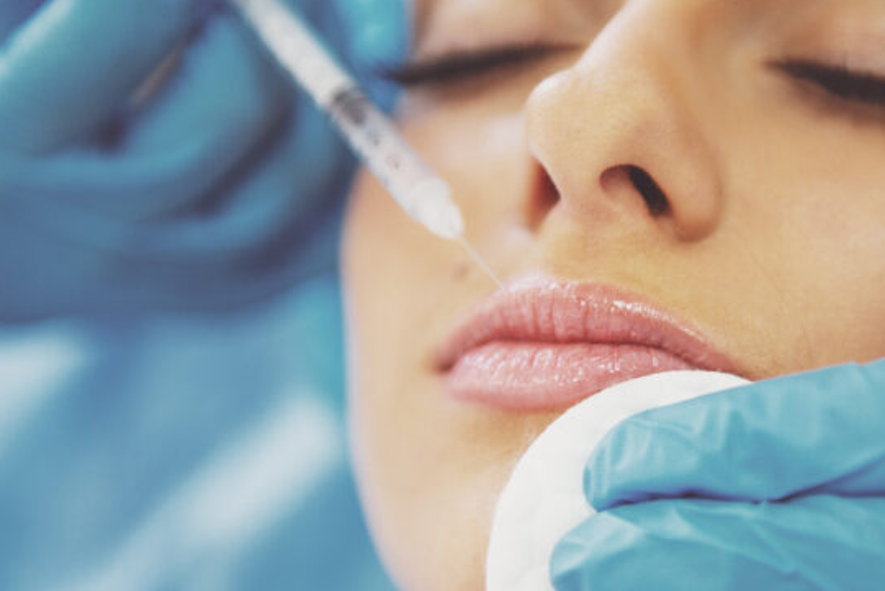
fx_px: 2164
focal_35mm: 88
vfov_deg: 15.5
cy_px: 317
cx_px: 594
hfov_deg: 23.0
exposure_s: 1/125
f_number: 2.8
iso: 500
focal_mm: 62
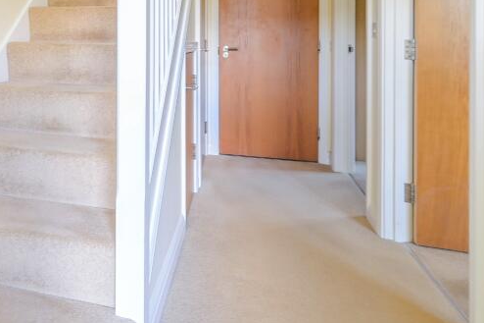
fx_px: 390
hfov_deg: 59.3
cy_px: 49
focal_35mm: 29
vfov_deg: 42.2
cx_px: 105
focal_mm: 14
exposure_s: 1/6
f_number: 9
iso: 400
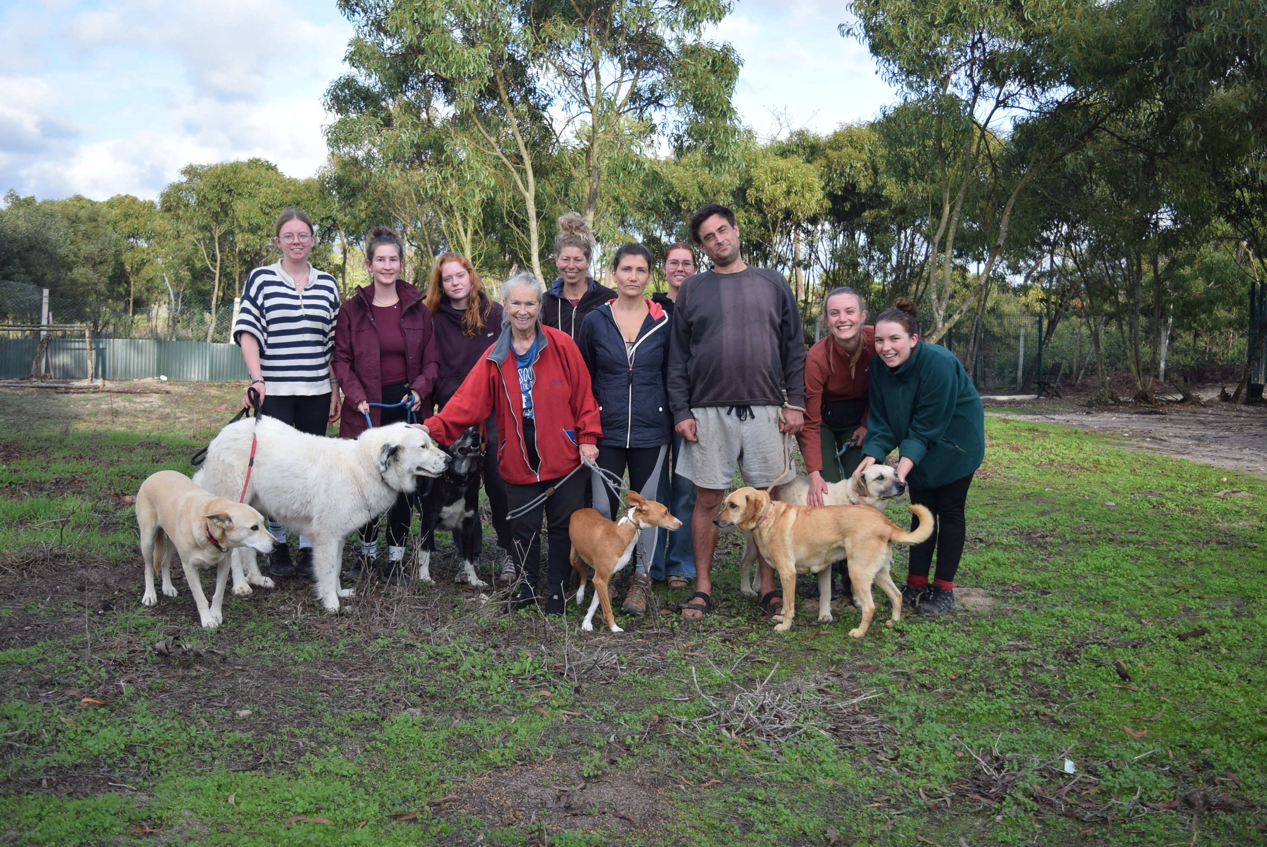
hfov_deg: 55.1
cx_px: 634
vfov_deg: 38.4
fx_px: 1215
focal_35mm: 34
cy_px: 424
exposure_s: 1/1250
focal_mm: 23
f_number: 4.5
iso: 400
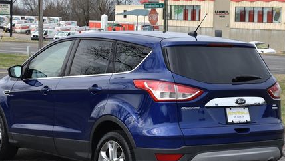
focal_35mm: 94
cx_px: 154
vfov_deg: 12.9
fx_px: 711
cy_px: 78
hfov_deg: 22.7
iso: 160
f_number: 8
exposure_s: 1/250
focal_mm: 40
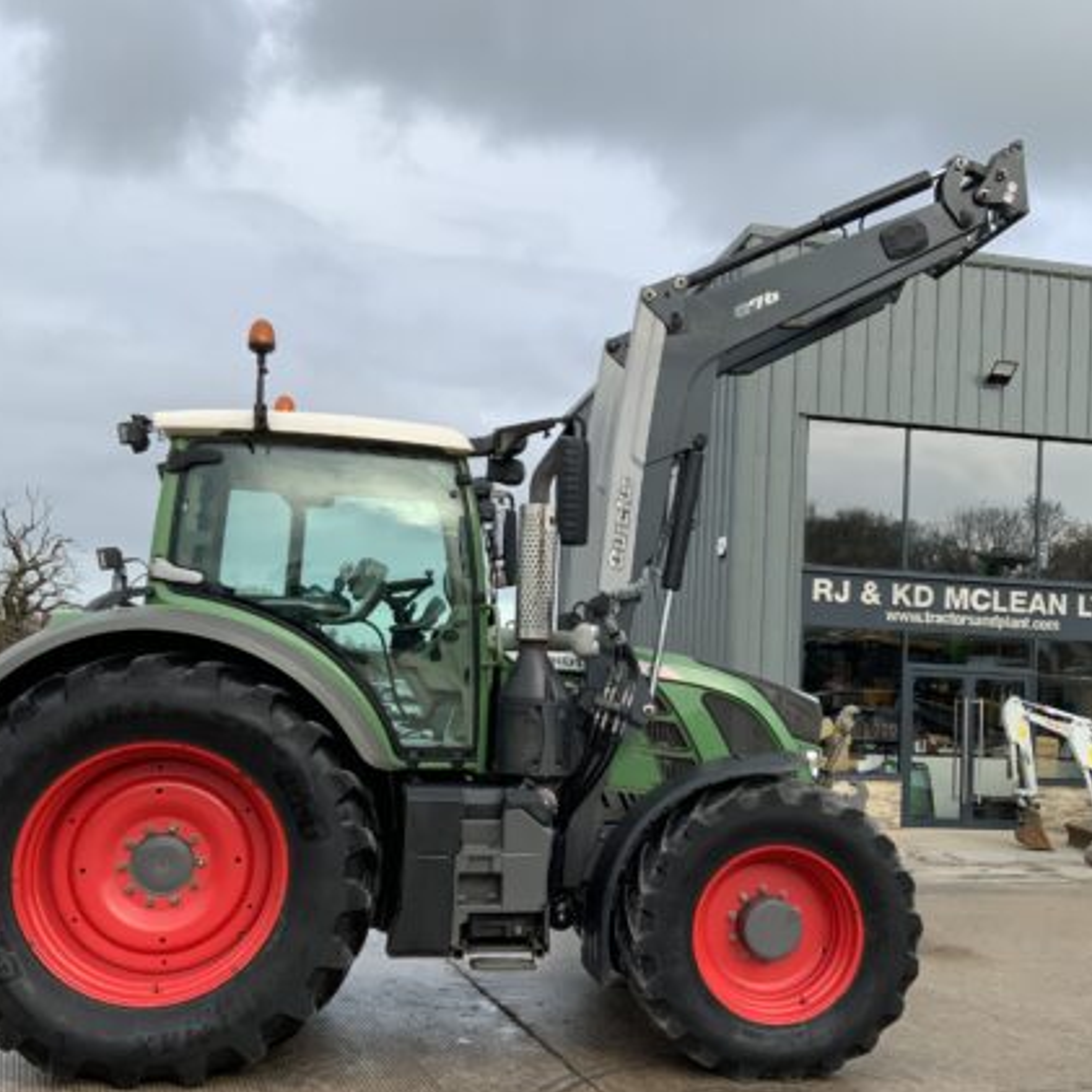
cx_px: 604
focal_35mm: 39
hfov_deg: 42.8
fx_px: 1392
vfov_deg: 42.7
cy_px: 620
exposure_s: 1/473
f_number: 1.8
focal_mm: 3
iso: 16
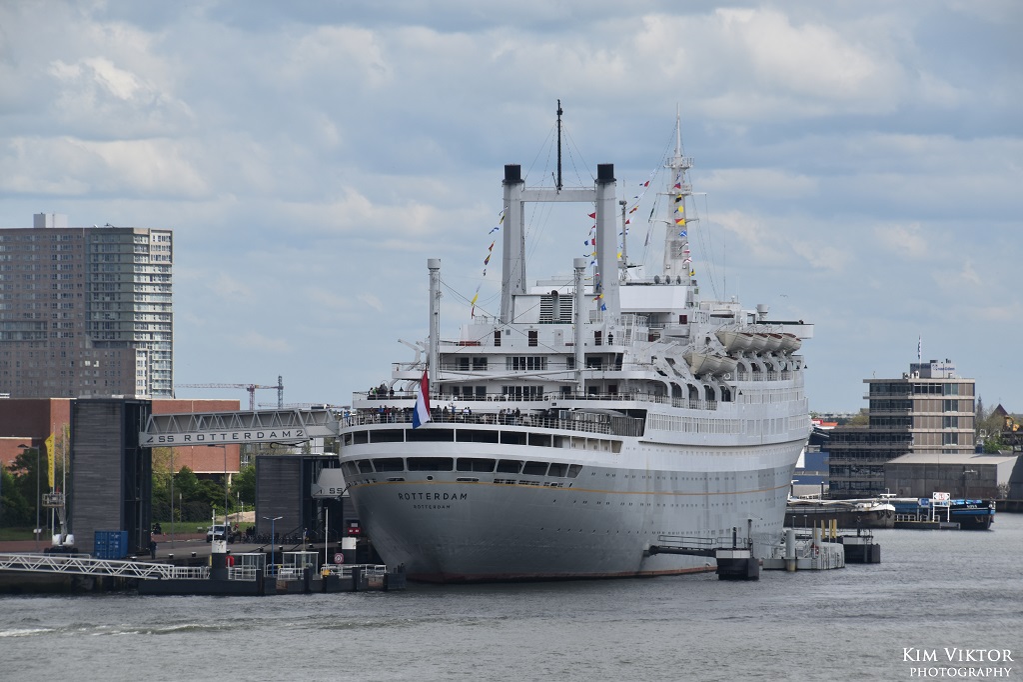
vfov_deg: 10.7
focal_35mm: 128
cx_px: 512
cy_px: 341
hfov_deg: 16.1
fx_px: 3622
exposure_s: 1/400
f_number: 10
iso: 200
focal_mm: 85
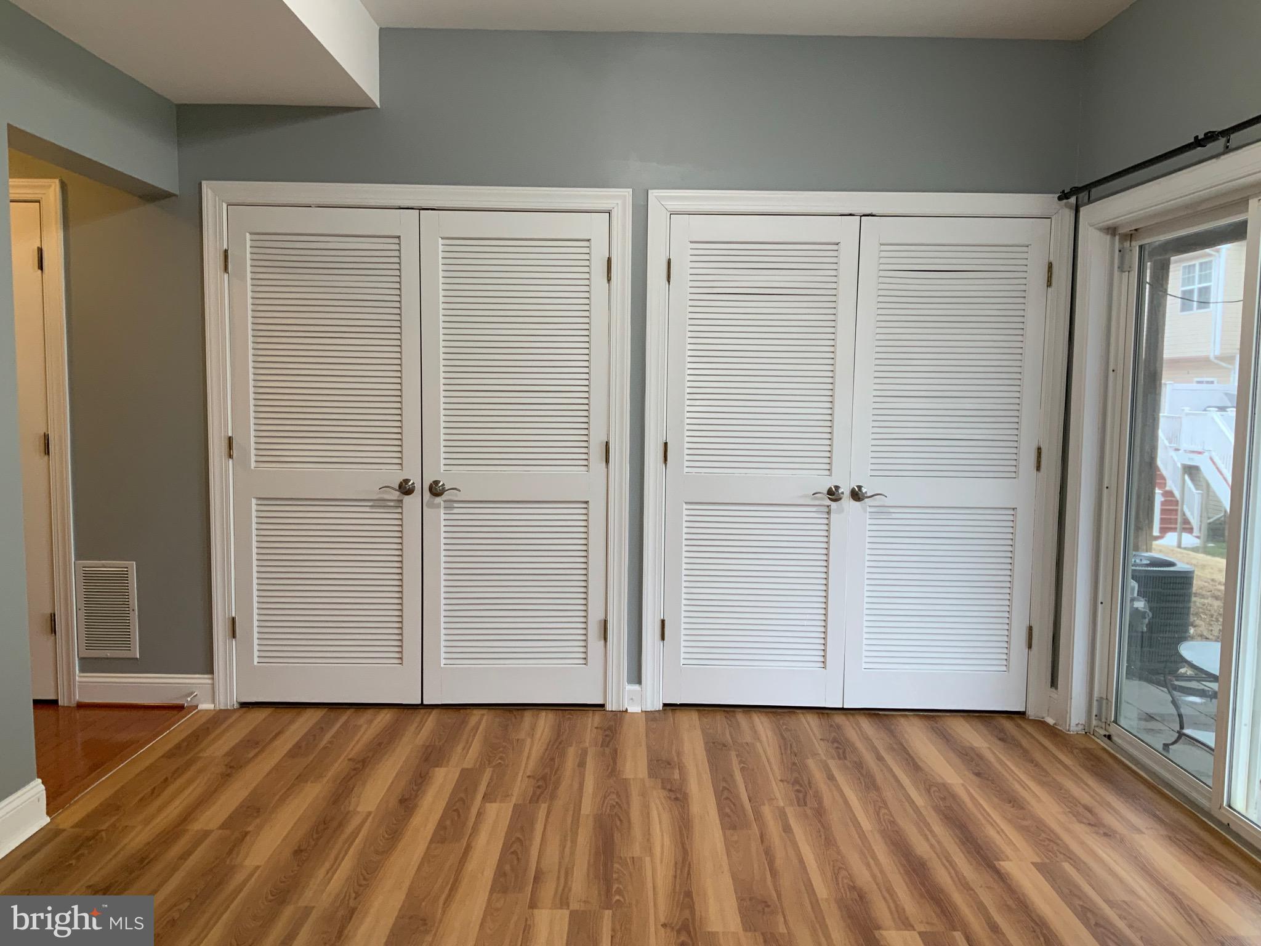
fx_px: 1056
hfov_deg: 61.7
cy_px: 473
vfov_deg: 48.2
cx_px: 630
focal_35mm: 29
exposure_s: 1/60
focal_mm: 3
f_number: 1.8
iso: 80
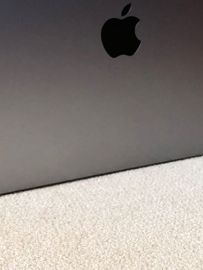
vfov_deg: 27.7
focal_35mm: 69
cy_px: 63
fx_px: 539
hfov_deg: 21.3
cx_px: 105
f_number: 1.8
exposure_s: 1/30
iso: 40
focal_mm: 4
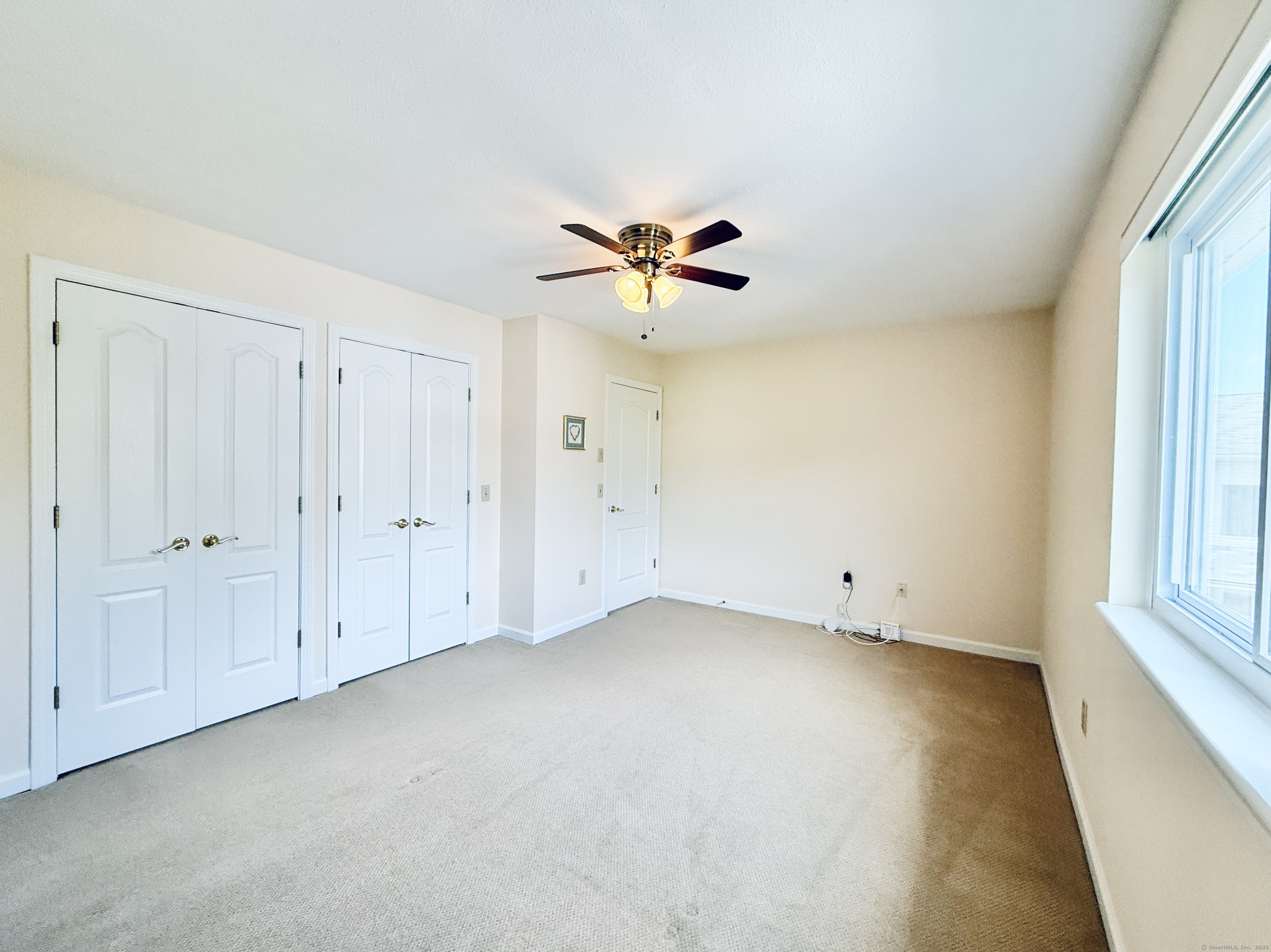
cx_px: 636
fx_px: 514
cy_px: 476
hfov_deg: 102.1
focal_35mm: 14
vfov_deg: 85.7
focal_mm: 2.22
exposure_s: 1/120
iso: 250
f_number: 2.2
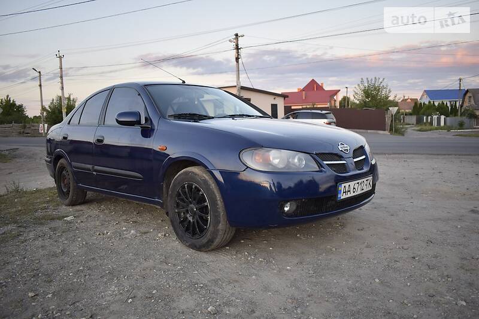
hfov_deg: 67.4
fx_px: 359
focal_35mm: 27
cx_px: 240
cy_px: 160
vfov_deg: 47.9
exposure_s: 1/80
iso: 125
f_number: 3.5
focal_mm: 18
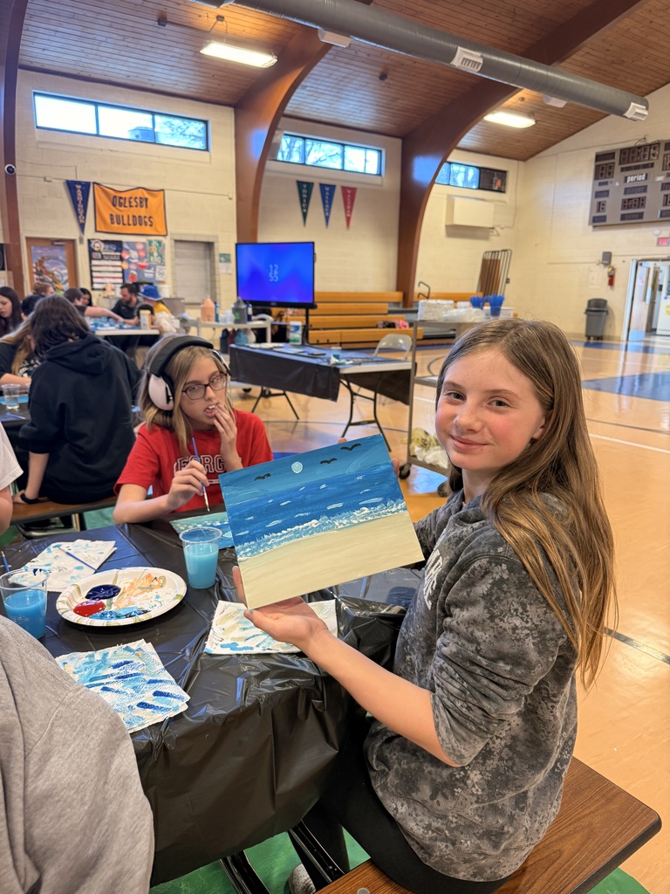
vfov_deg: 71.6
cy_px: 447
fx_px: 619
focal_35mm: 24
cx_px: 335
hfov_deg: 56.8
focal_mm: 6.76
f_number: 1.78
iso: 200
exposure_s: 1/86
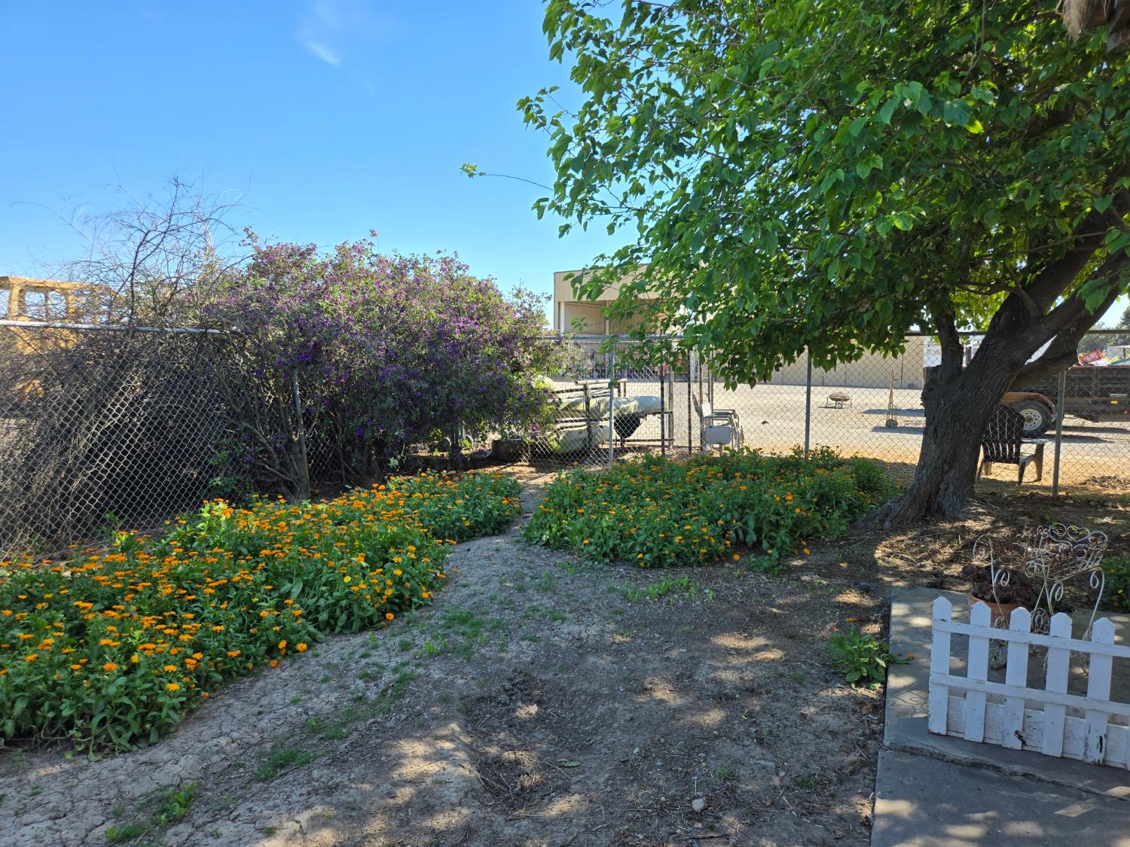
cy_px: 424
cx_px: 565
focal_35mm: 23
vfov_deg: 58.9
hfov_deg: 73.9
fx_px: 751
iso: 25
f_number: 1.8
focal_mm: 5.4
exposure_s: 1/734
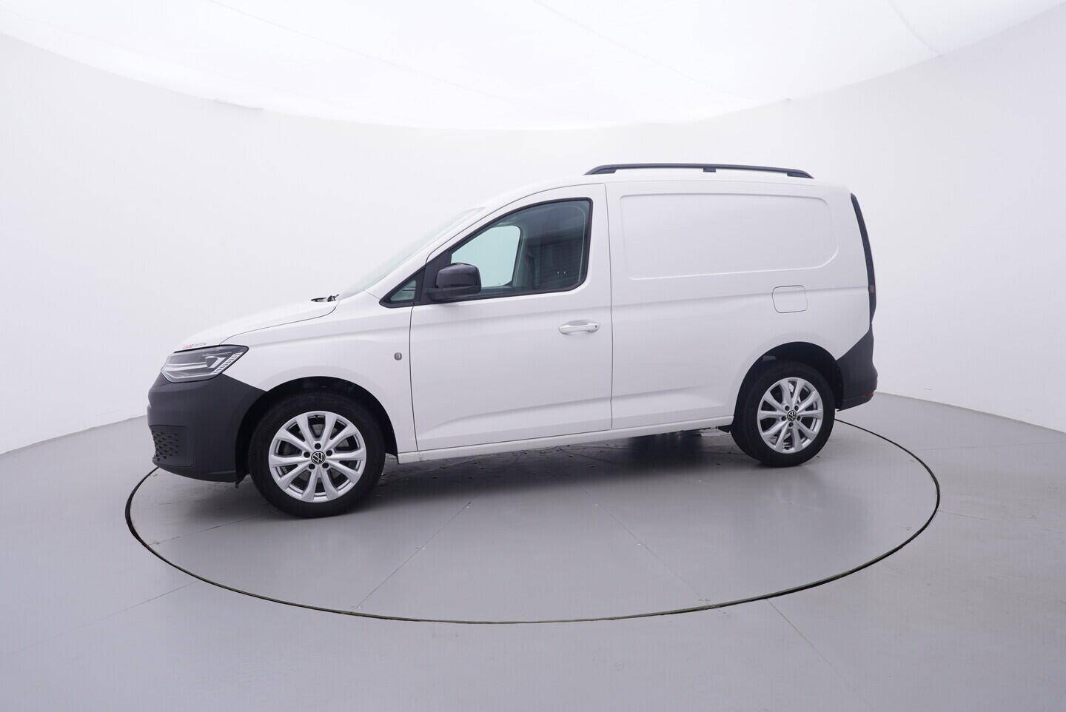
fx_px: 667
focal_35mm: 22
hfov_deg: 77.3
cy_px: 356
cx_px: 533
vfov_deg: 56.2
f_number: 5
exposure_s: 1/80
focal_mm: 15
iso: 200
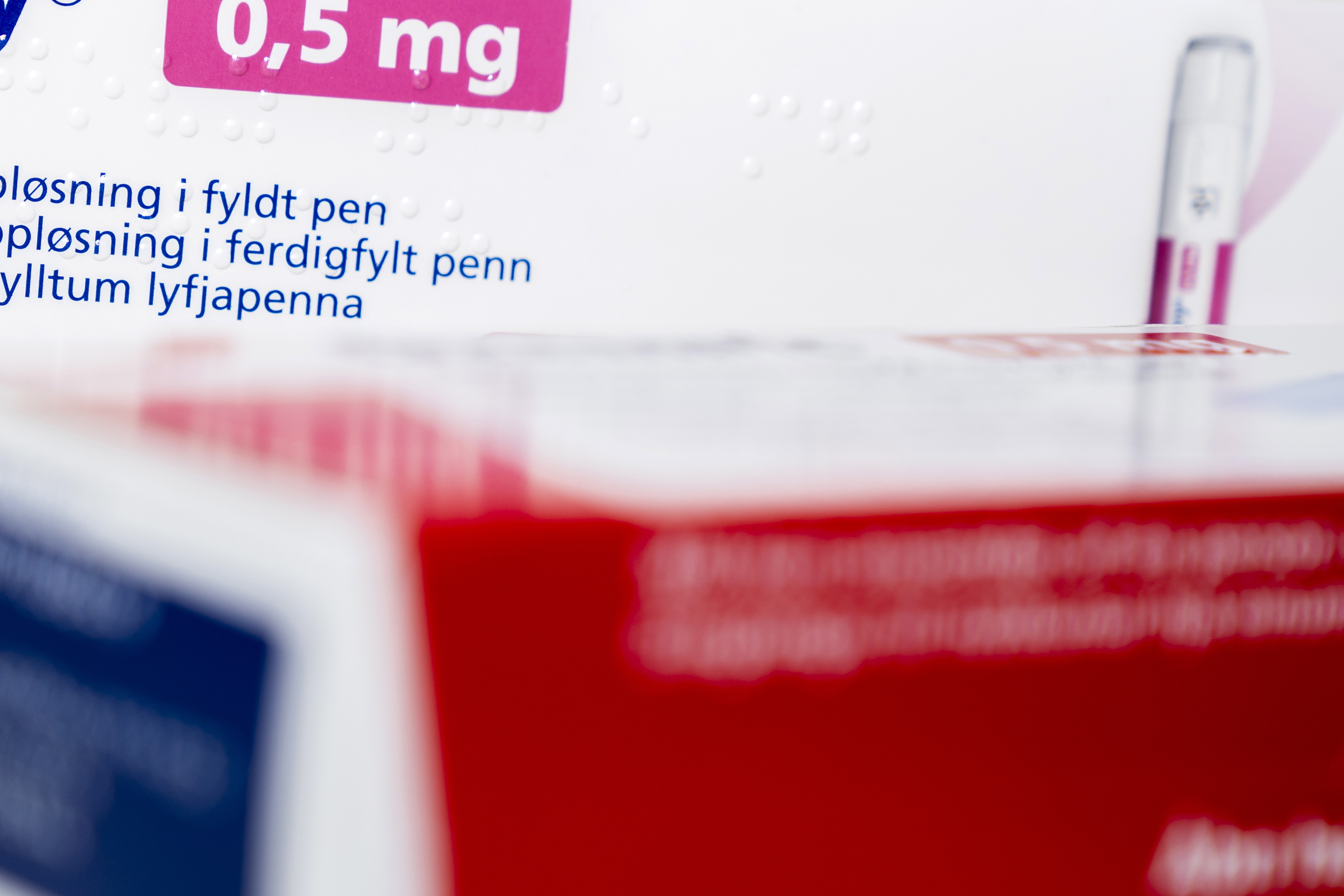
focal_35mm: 114
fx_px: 4256
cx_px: 350
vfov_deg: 12.0
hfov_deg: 17.8
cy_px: 474
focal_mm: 70
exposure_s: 1/125
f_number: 5
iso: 100
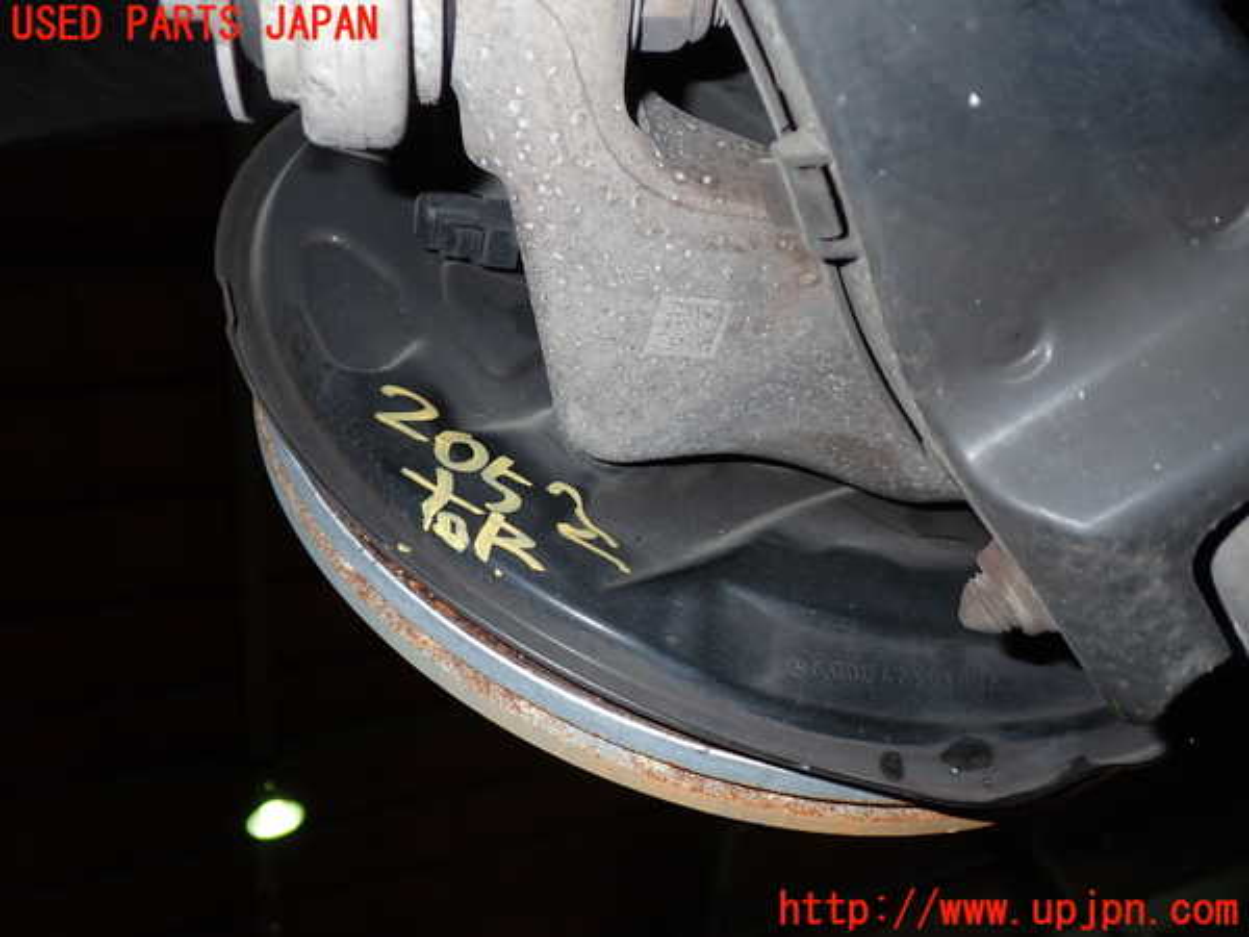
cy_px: 468
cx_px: 624
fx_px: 1155
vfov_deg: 44.2
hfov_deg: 56.8
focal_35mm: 32
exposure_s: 1/30
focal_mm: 5.79
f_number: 7.1
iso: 200
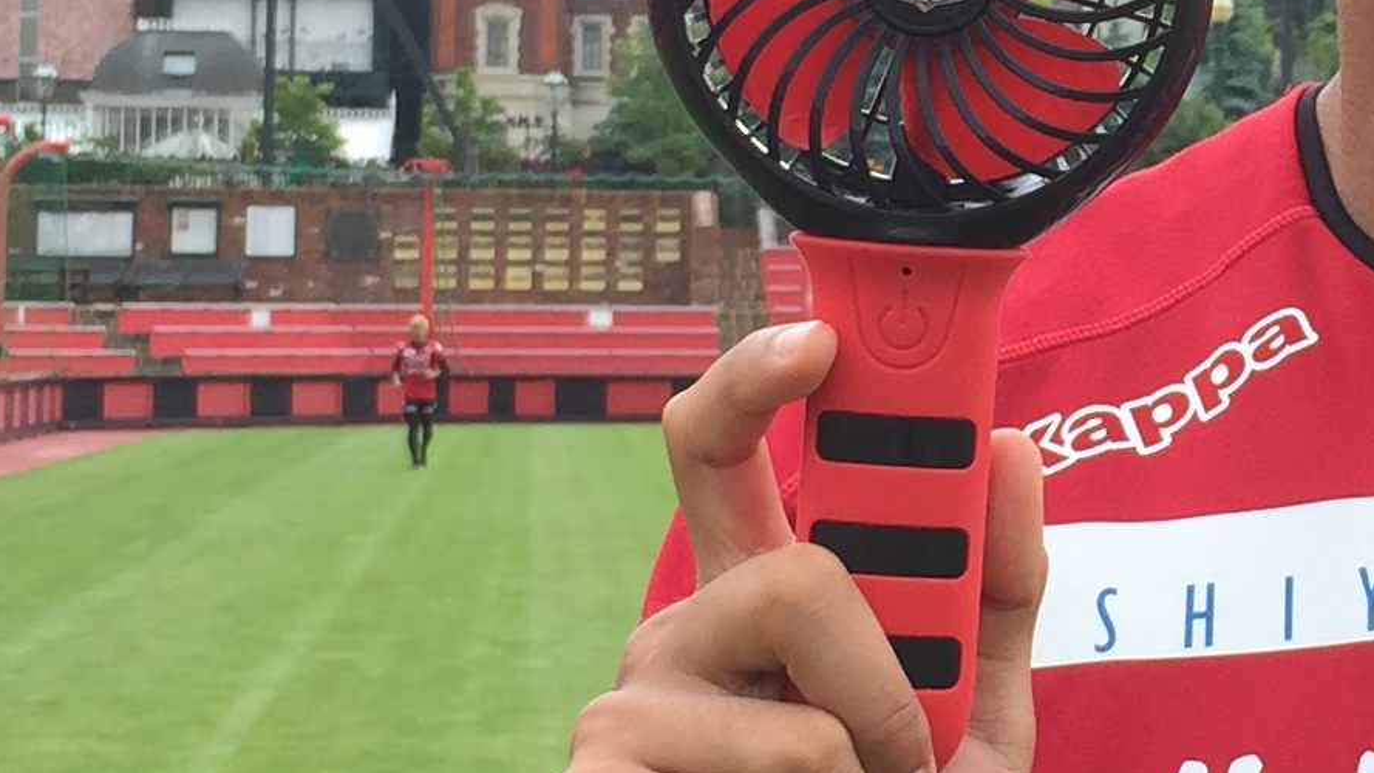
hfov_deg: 18.1
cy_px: 87
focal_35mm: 116
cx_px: 1329
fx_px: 4226
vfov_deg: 10.4
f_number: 2.2
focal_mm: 4.15
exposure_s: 1/370
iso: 32
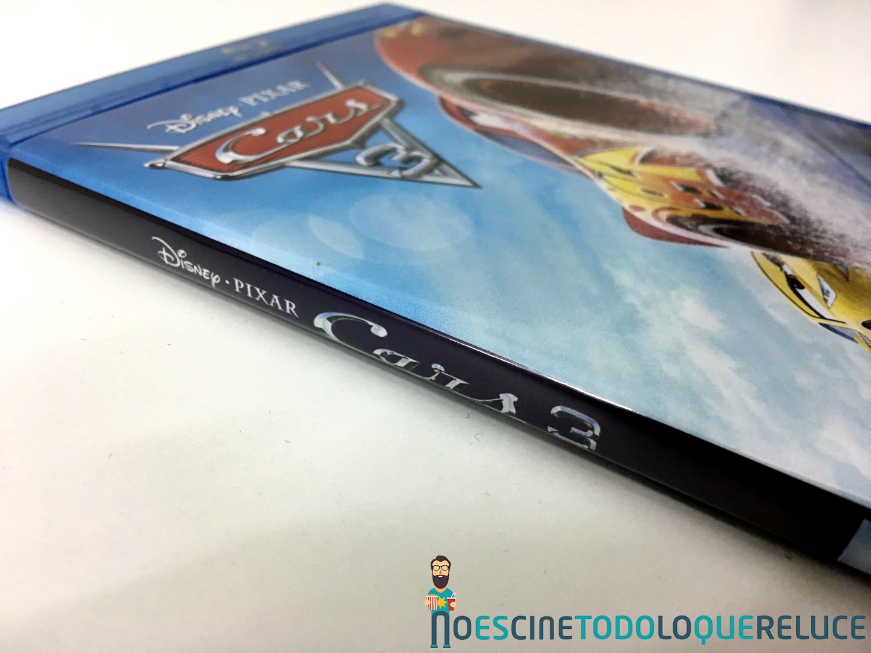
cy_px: 326
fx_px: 730
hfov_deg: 61.7
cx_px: 436
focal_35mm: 29
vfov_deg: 48.2
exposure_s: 1/17
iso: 50
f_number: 2.2
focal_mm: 4.15
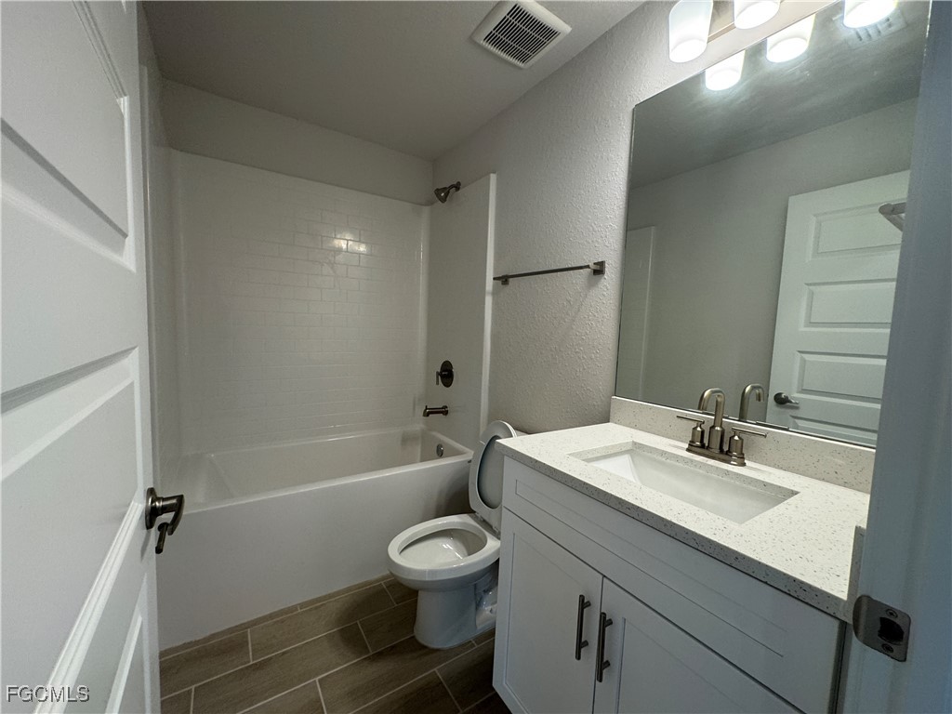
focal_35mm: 14
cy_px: 357
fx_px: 385
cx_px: 476
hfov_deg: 102.1
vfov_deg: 85.7
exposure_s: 1/120
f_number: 2.2
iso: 160
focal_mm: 2.22
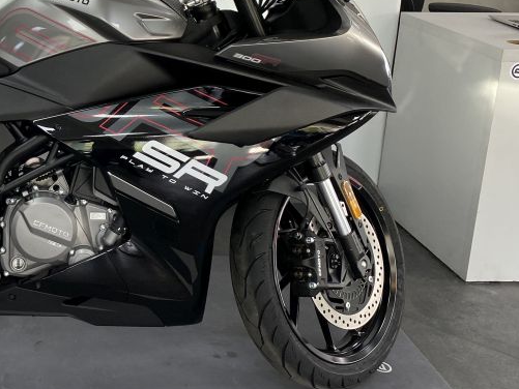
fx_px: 825
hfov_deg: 32.5
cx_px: 18
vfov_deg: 26.1
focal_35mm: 55
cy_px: 83
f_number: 1.8
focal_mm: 4.25
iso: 64
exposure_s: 1/100
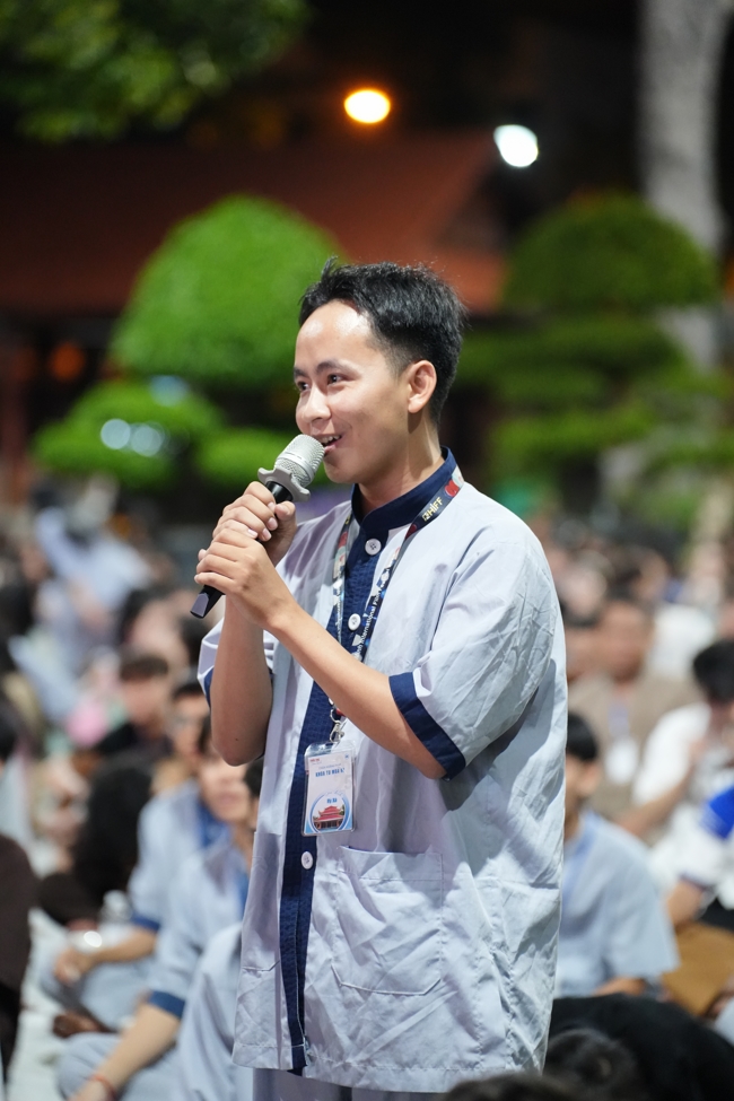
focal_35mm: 123
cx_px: 367
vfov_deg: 16.7
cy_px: 550
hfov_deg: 11.1
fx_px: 3761
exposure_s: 1/80
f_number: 2.8
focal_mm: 123
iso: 8000
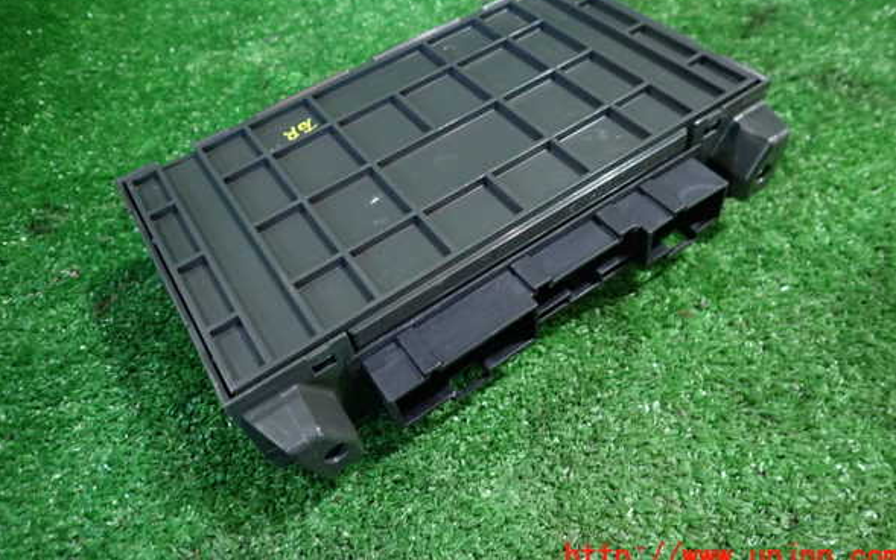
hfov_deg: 68.4
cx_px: 452
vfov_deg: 45.8
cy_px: 234
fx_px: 659
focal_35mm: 27
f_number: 2
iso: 320
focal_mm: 4.5
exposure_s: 1/30
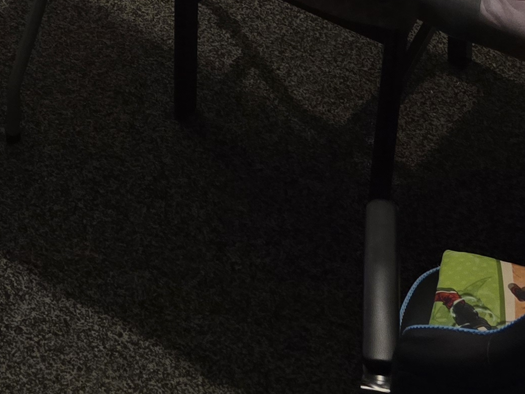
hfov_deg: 22.1
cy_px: -347
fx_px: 1335
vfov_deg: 14.5
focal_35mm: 88
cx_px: 154
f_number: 1.7
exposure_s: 1/33.6
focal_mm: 6.3
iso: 500
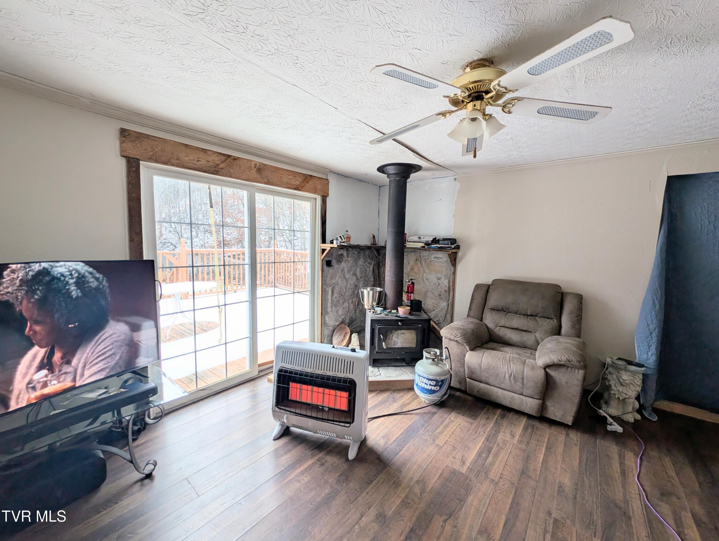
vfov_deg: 94.6
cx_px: 360
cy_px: 270
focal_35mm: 12
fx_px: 250
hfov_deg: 110.5
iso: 55
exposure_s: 1/126
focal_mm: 2.23
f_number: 1.95
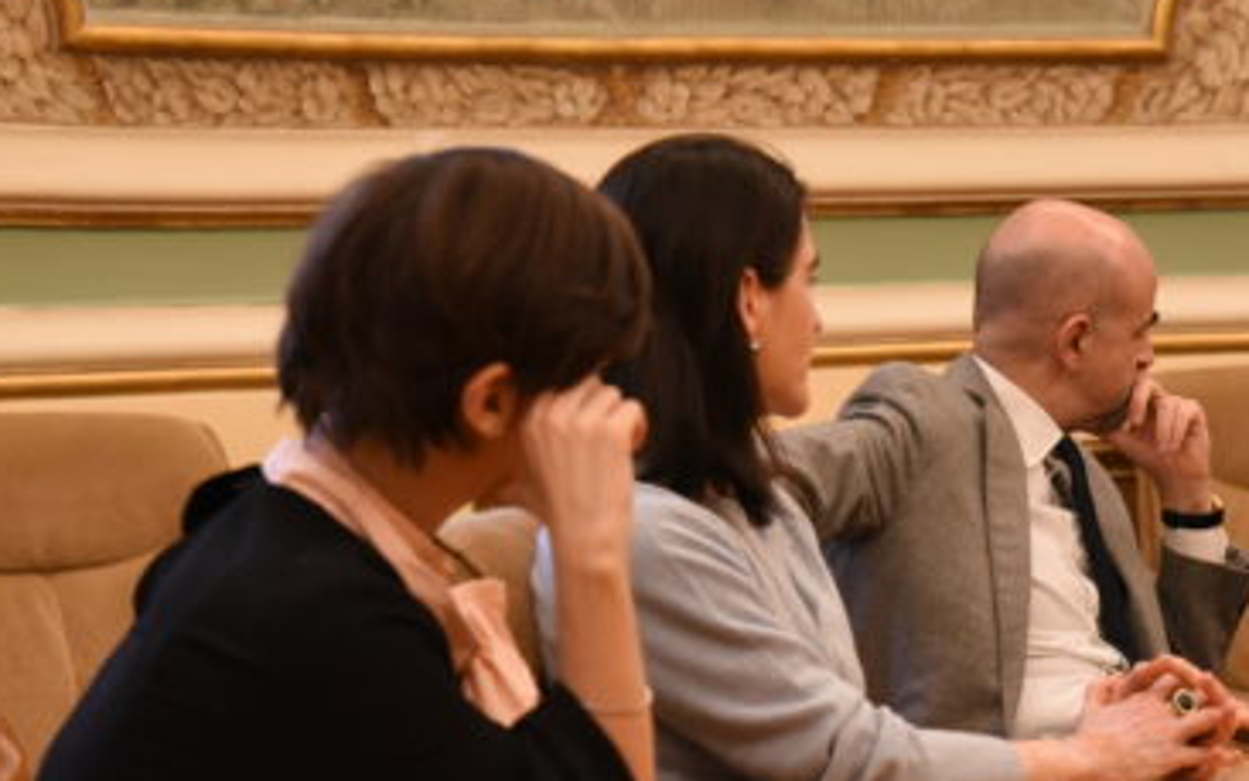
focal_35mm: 117
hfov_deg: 17.7
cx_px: 921
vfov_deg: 11.2
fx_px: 3984
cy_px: 385
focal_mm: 70
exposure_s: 1/160
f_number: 4.5
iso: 5000
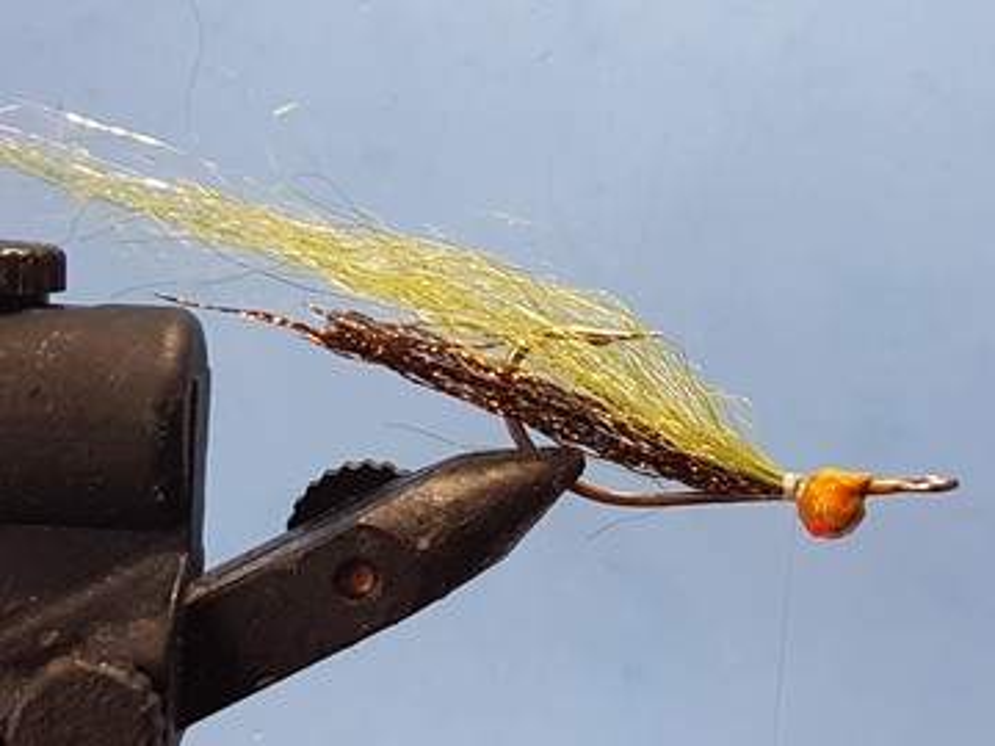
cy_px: 373
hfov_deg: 67.3
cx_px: 498
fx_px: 747
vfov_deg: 53.1
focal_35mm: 26
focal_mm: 4.2
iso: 64
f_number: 1.7
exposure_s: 1/100
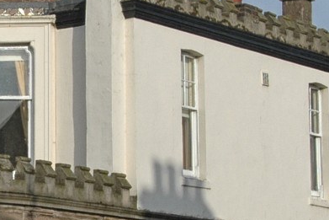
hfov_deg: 10.2
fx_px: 1819
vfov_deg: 6.9
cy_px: 147
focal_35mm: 199
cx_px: -39
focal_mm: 32
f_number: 11
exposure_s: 1/500
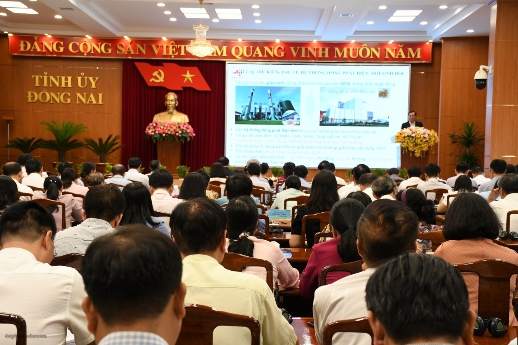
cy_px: 172
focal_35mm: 57
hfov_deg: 35.1
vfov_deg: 23.8
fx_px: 820
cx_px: 259
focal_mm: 38
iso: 1000
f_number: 5.6
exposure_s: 1/100
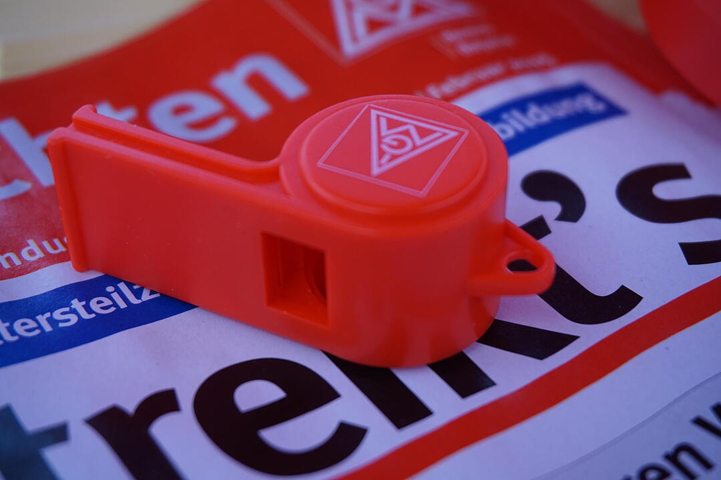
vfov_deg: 22.6
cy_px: 240
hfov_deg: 33.4
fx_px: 1201
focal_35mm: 60
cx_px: 360
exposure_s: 1/160
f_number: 5.6
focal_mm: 40
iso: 500
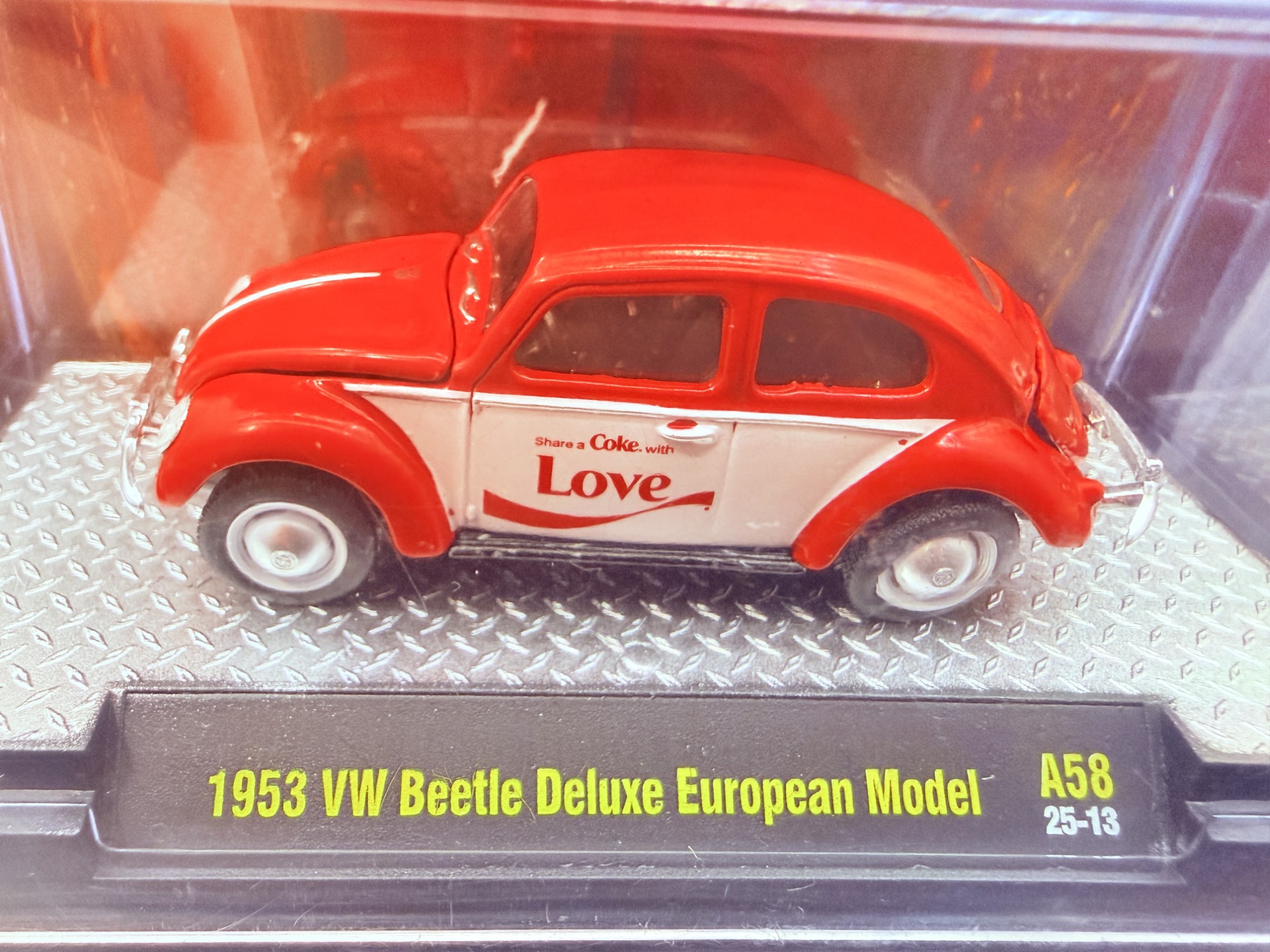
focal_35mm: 26
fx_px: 954
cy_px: 476
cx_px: 635
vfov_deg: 53.1
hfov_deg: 67.3
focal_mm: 2.22
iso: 500
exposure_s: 1/60
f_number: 2.2
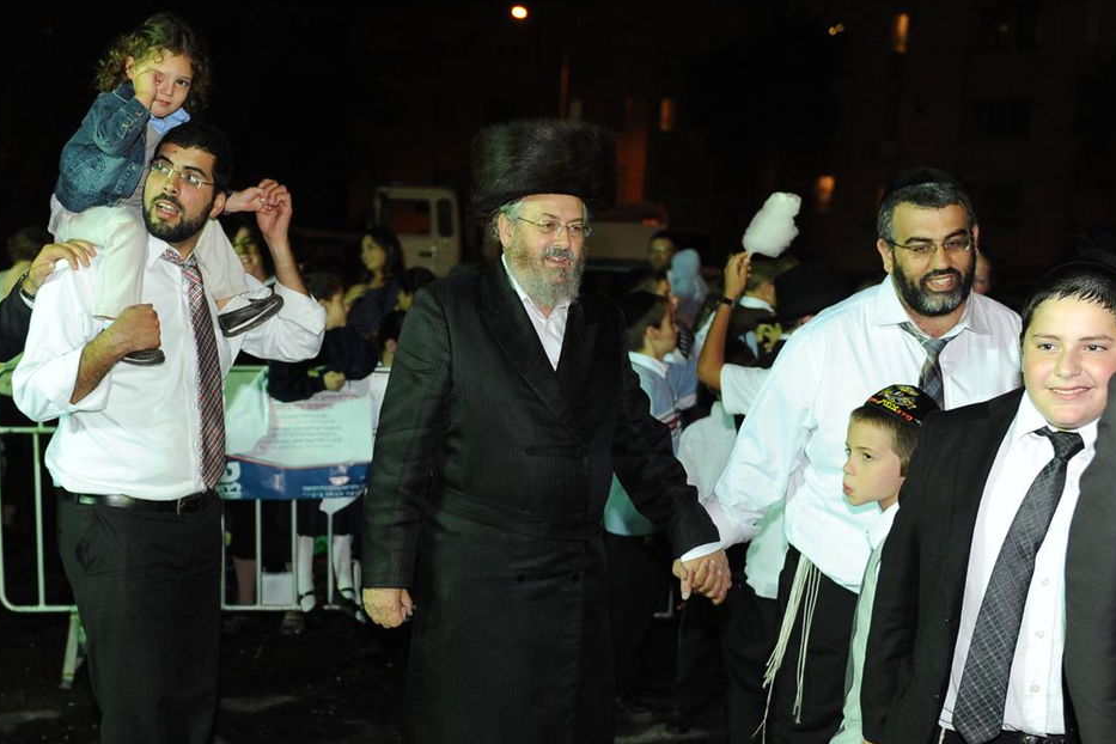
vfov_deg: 23.7
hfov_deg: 35.0
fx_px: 1767
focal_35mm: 57
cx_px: 456
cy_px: 478
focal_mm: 38
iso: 1600
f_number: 3.2
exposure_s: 1/125
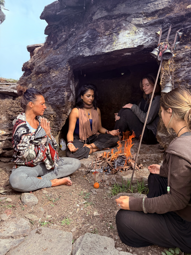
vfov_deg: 71.6
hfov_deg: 56.8
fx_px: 177
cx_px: 96
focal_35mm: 24
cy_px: 128
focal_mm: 6.76
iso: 100
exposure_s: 1/1192
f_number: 1.78
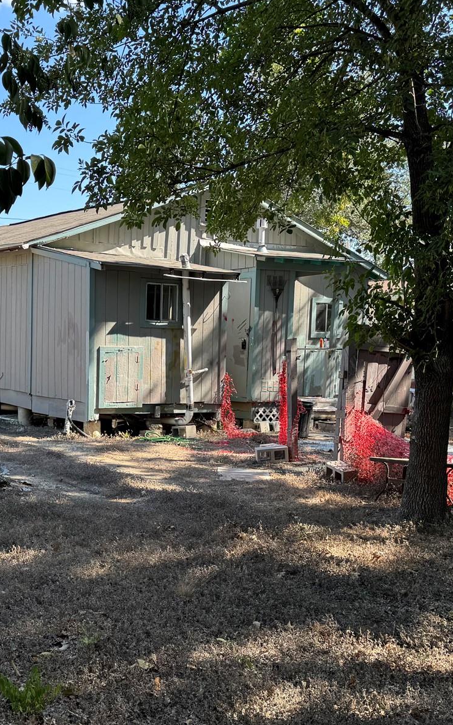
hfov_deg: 28.6
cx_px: 96
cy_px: 435
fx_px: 869
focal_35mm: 44
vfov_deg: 45.0
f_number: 1.78
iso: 80
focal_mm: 6.76
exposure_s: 1/756
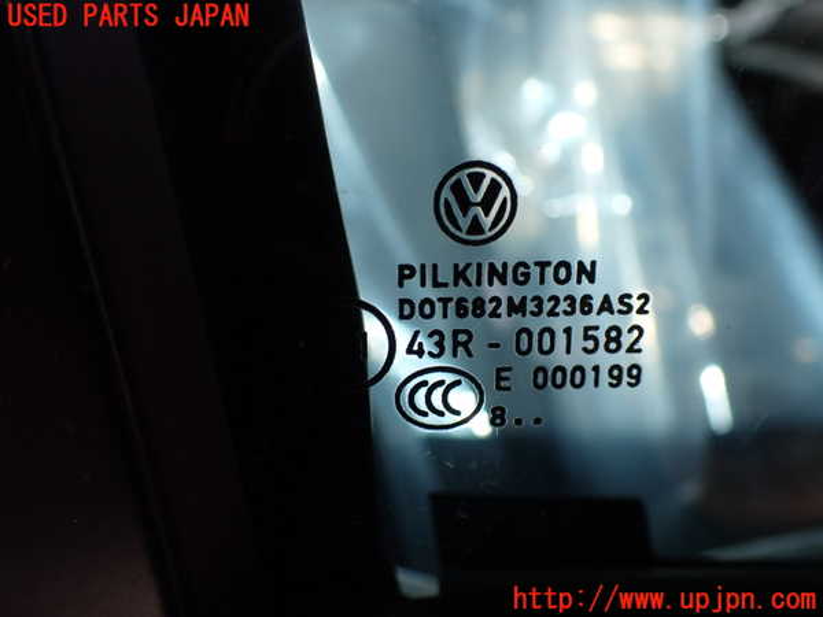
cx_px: 412
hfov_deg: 60.0
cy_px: 308
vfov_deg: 46.8
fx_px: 713
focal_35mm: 30
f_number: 2.3
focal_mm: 5.4
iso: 100
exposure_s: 1/200
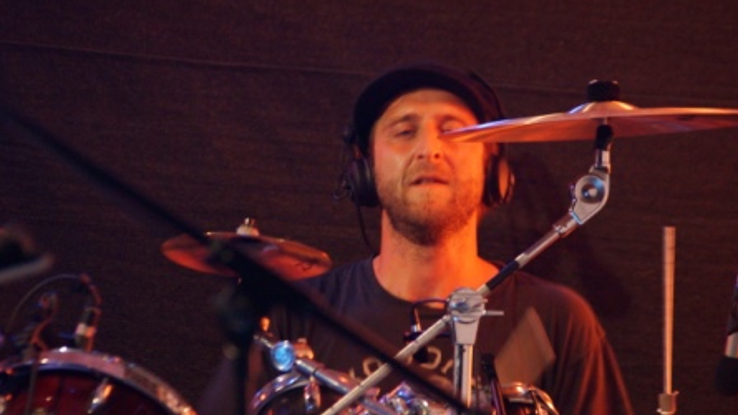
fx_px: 6495
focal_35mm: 332
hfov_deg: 6.5
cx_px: 370
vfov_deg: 3.7
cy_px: 219
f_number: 6.3
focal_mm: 210
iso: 3200
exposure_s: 1/25
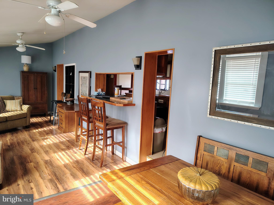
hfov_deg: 71.6
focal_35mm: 24
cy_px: 102
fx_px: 190
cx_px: 137
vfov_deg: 56.8
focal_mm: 5.56
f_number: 1.8
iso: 800
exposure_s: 1/51.5
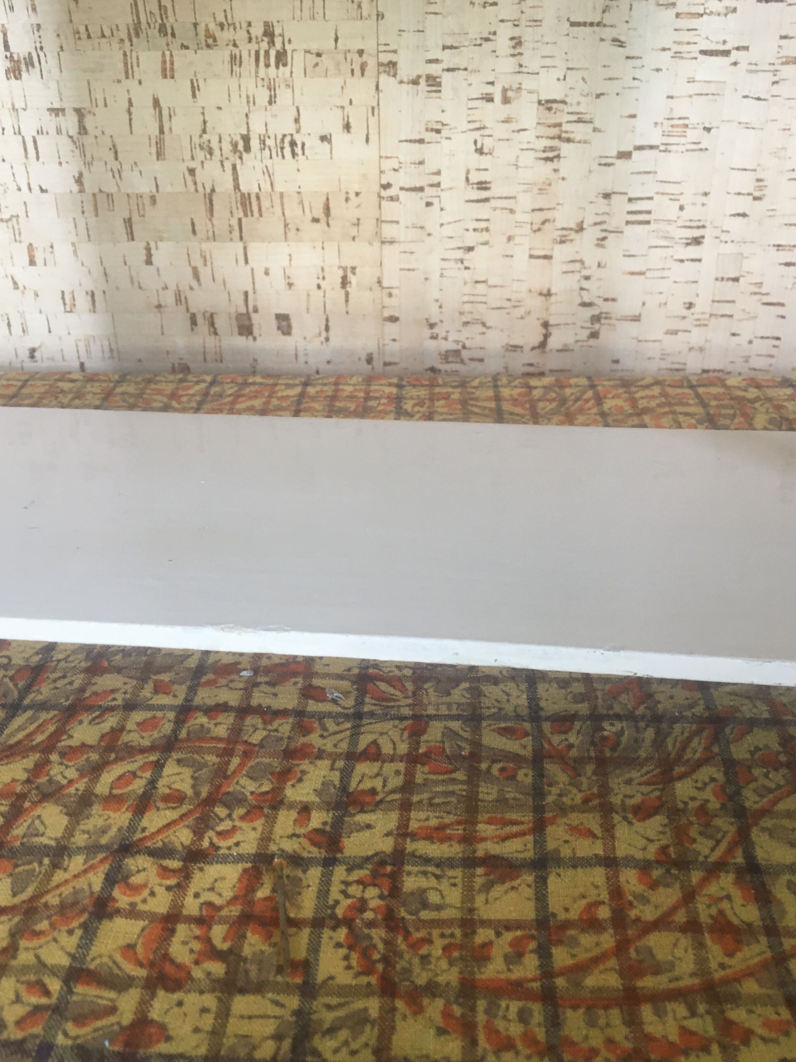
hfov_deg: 45.4
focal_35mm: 31
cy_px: 542
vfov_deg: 58.3
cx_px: 395
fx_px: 950
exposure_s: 1/33
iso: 125
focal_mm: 4.15
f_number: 2.2
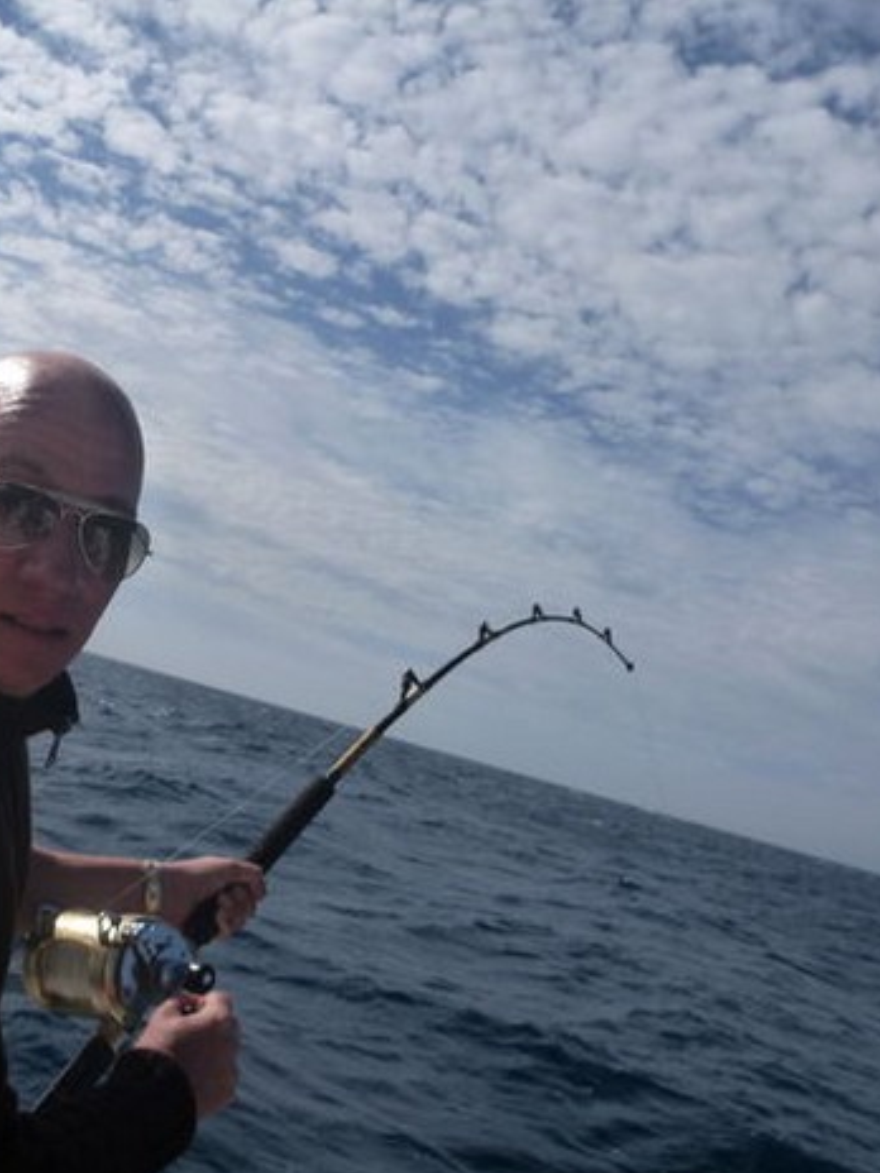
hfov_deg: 37.2
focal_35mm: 38
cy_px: 594
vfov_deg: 49.0
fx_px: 1288
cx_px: 273
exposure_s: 1/320
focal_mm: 4.9
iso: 160
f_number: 10
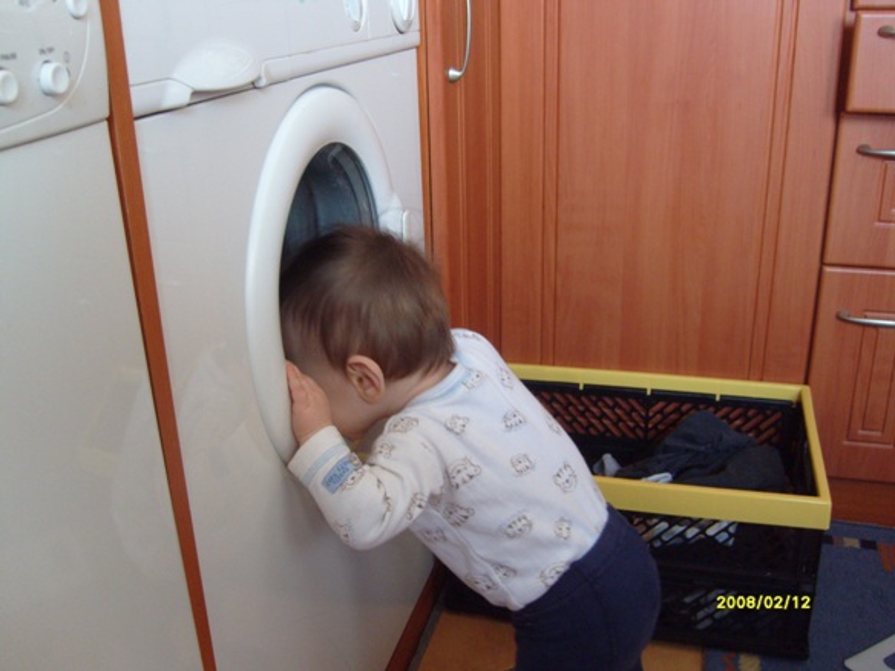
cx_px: 448
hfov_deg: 52.6
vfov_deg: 40.7
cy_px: 336
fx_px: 905
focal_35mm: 35
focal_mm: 5.8
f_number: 2.8
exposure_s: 1/20
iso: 200
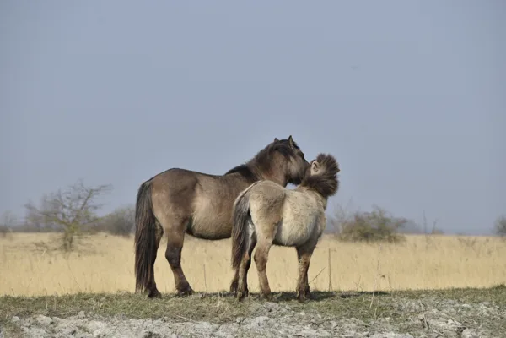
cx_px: 253
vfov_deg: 4.6
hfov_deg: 6.9
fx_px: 4216
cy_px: 169
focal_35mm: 300
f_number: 8
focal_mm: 200
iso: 100
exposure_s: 1/400
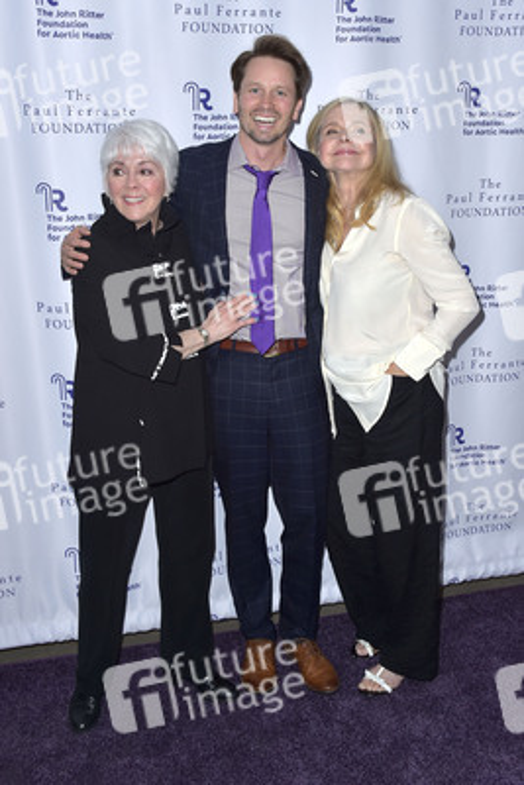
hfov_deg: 41.1
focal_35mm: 32
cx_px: 262
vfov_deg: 58.7
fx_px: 698
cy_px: 392
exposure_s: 1/250
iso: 400
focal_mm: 32
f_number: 6.3
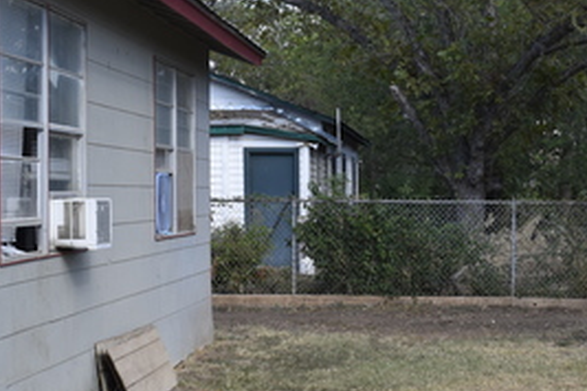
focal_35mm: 79
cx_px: 446
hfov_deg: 25.3
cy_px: 295
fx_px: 1288
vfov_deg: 17.2
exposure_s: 1/250
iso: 200
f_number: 7.1
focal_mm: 22
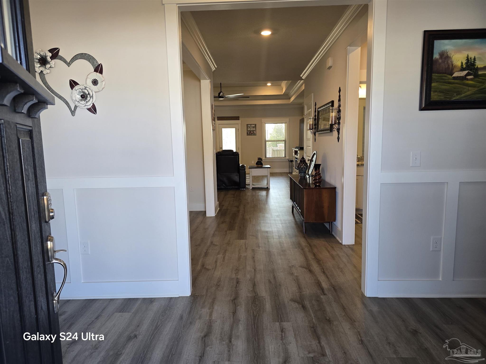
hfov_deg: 73.9
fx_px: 323
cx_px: 243
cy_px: 182
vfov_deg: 58.9
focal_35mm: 23
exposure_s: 1/120
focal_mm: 6.3
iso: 100
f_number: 1.7
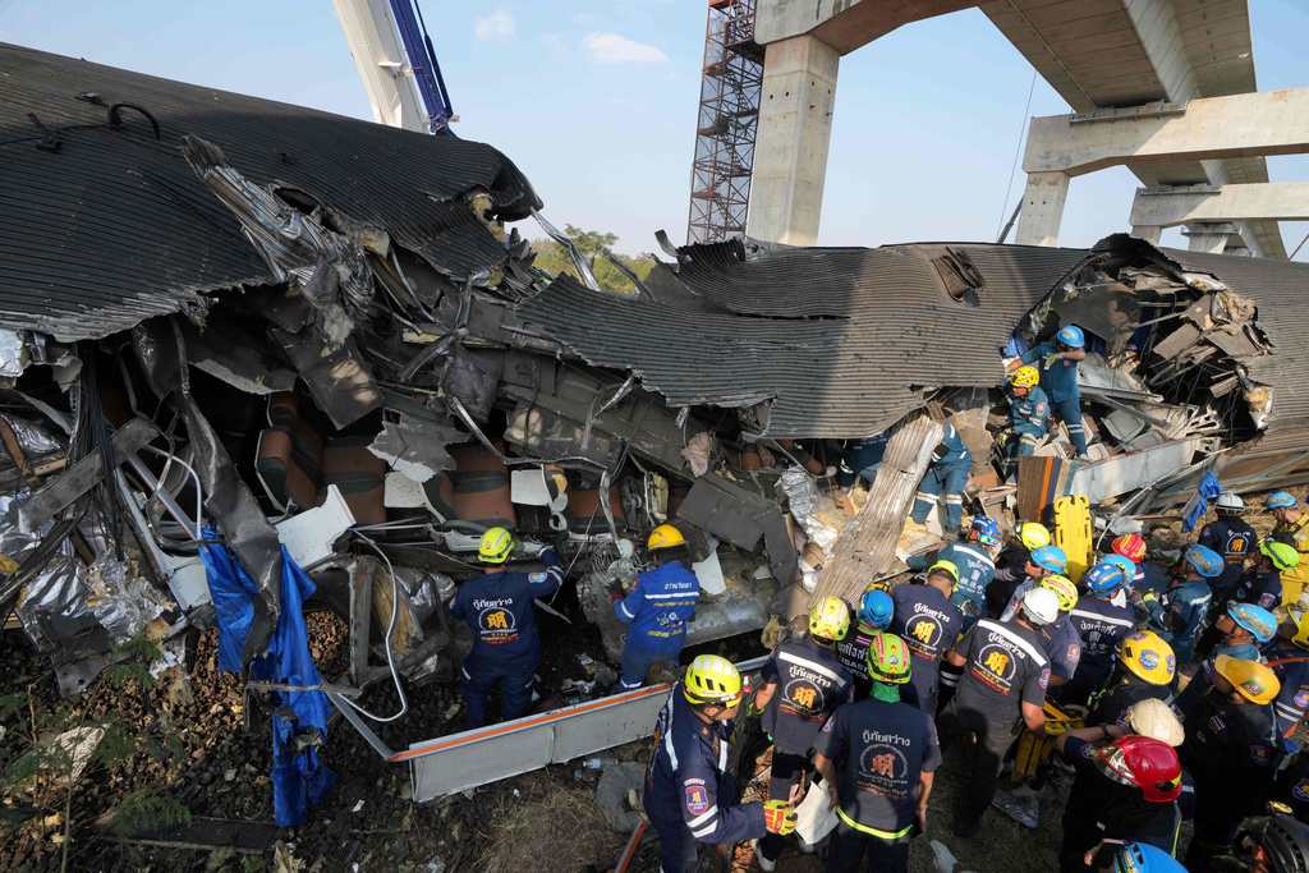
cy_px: 436
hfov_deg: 96.7
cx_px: 654
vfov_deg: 73.8
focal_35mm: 16
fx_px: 582
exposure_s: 1/500
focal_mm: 16
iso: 500
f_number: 8
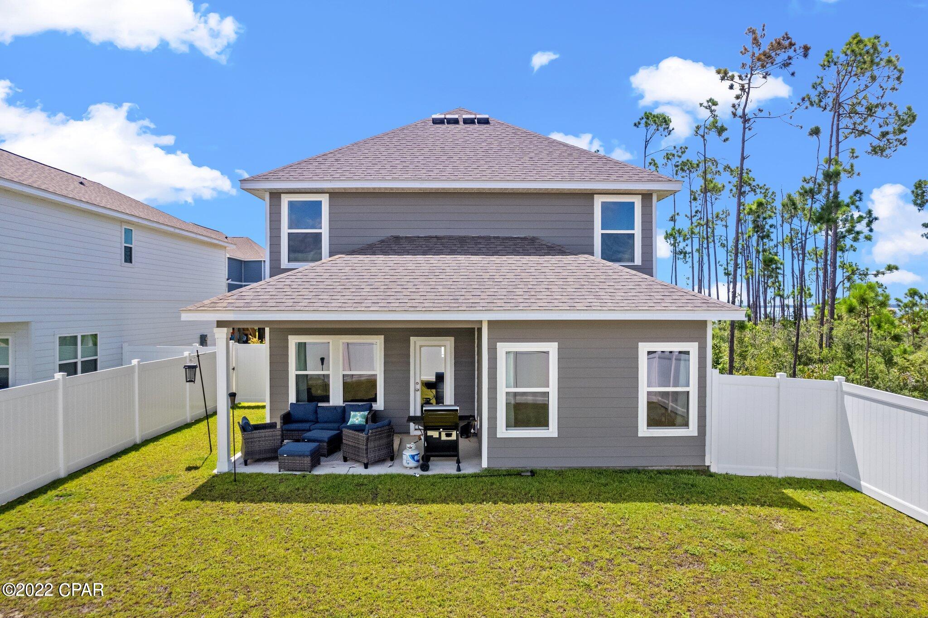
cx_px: 464
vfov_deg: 57.2
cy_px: 309
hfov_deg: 78.6
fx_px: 567
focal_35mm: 22
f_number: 2.8
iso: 200
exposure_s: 1/3200
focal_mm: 8.38
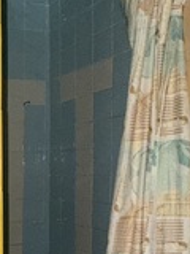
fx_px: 410
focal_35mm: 56
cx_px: -57
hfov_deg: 23.2
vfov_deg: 32.7
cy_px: 227
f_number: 2.2
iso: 100
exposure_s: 1/60
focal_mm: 2.22
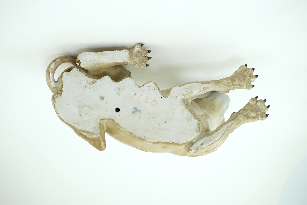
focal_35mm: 45
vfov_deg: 29.9
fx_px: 384
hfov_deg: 43.6
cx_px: 154
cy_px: 102
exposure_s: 1/50
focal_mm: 30
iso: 400
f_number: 9
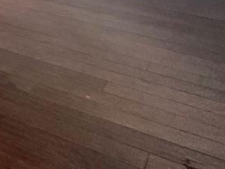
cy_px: -251
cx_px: -261
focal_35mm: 79
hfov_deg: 16.5
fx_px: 513
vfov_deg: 13.2
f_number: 2.2
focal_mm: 2.22
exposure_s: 1/120
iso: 200
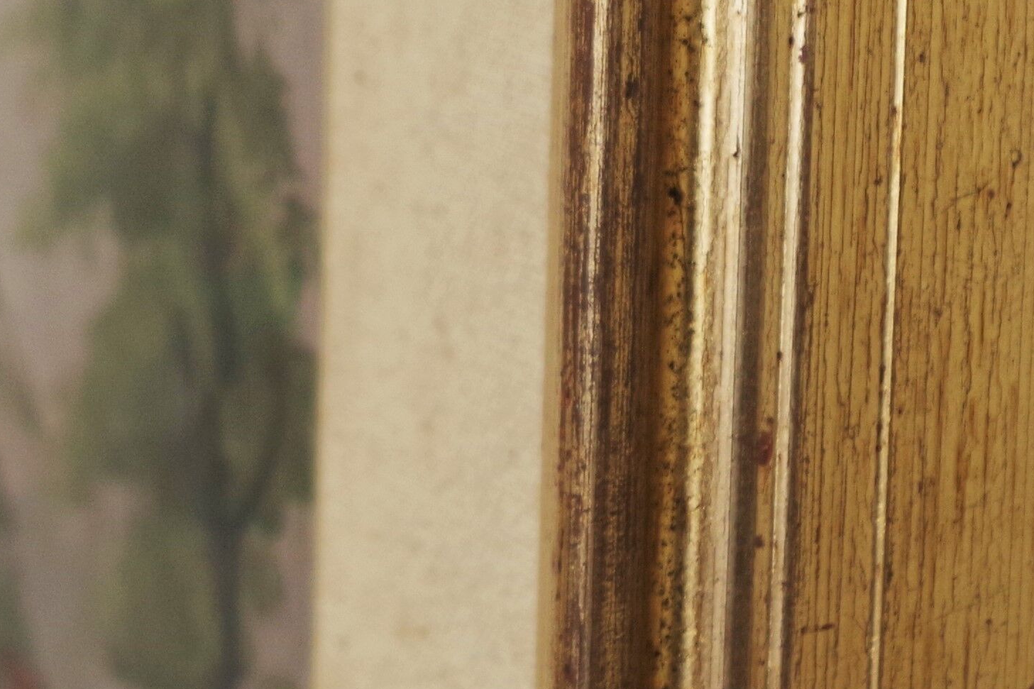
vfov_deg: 9.6
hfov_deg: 14.5
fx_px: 4020
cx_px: 100
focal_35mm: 140
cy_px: -233
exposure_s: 1/60
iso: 200
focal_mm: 23.13
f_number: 4
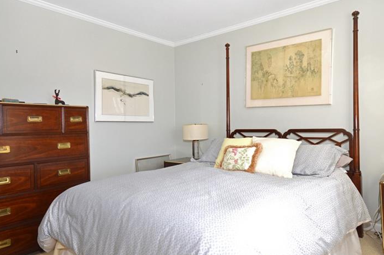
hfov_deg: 78.5
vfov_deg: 56.8
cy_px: 150
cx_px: 209
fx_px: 234
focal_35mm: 22
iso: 400
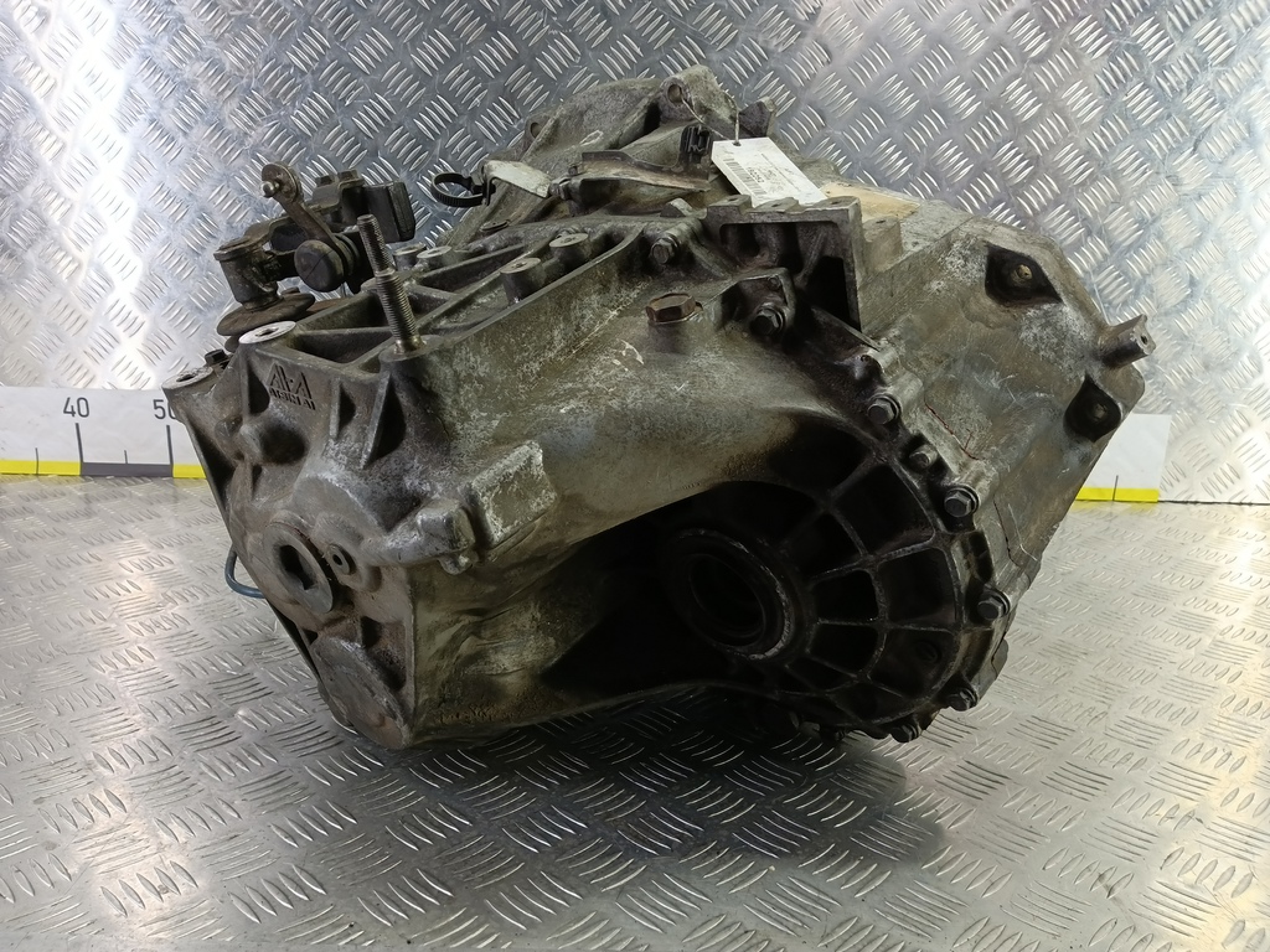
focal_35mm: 23
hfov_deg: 73.9
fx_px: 844
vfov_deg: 58.9
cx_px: 635
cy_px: 476
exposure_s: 1/50
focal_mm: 4.11
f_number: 1.6
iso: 191
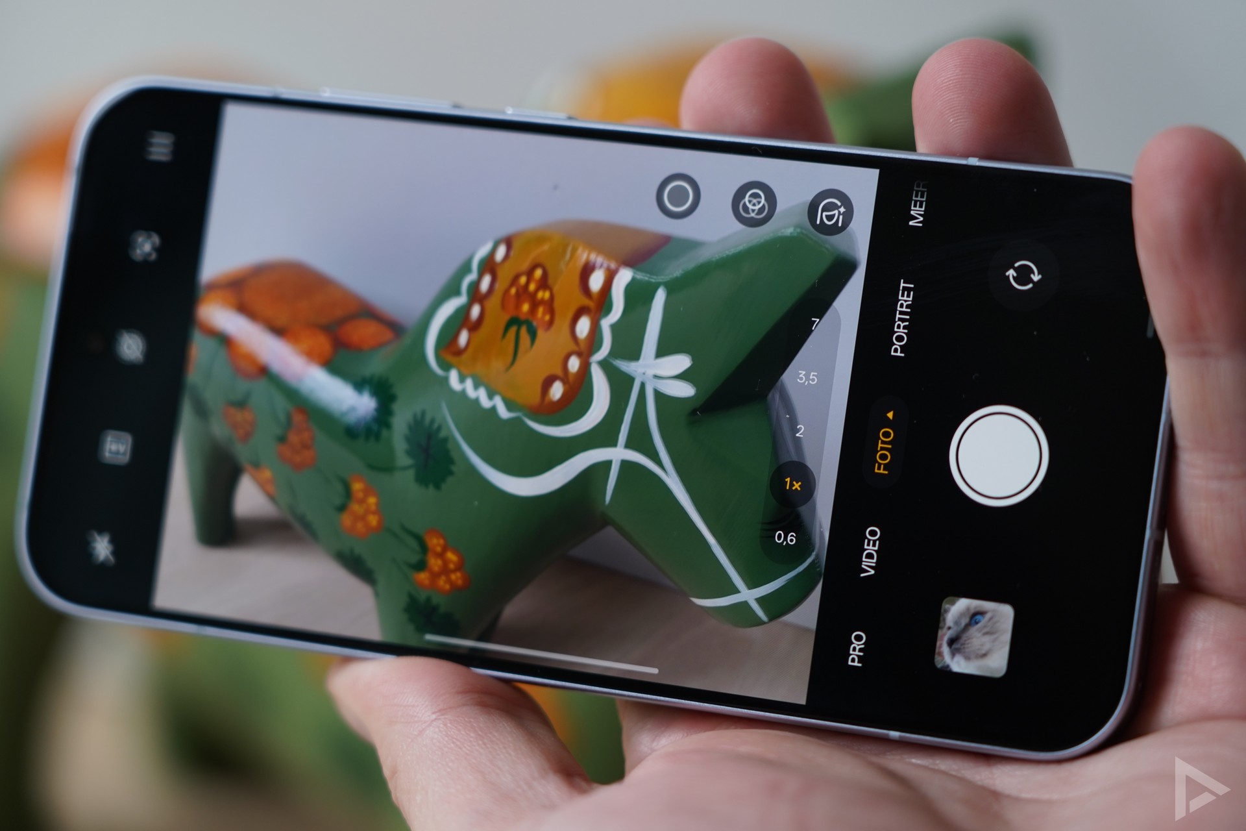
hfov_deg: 19.5
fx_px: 3634
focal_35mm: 105
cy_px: 416
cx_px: 623
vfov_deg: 13.0
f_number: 4
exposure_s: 1/125
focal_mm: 105
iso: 500
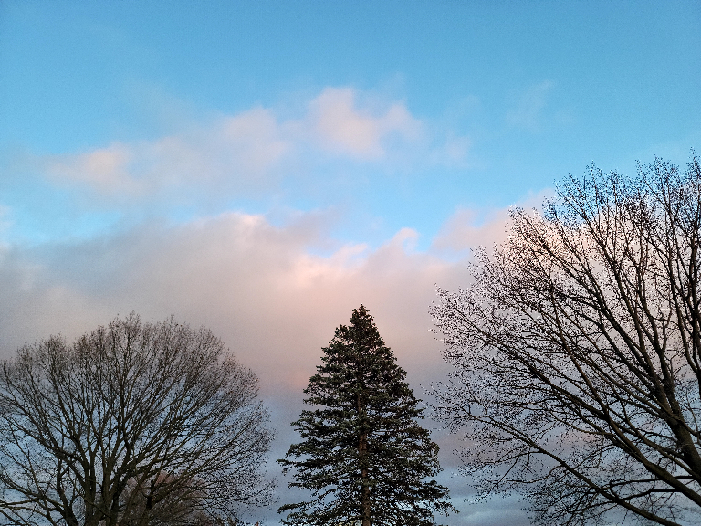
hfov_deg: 69.4
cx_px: 350
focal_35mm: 25
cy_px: 263
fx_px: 506
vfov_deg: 54.9
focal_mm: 7
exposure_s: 1/120
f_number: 1.8
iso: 32
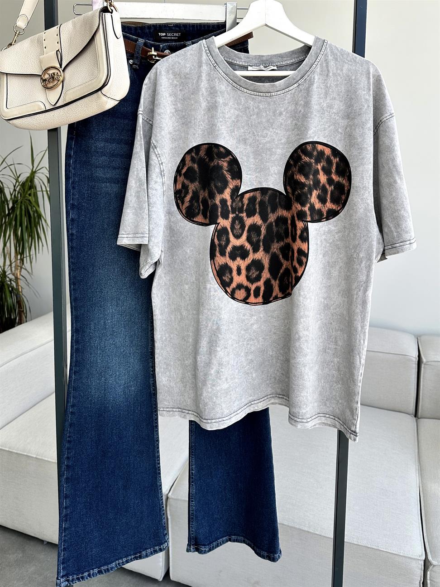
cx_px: 220
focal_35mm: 24
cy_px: 294
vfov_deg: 71.6
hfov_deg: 56.8
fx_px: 407
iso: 80
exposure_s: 1/594
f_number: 1.78
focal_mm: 6.86
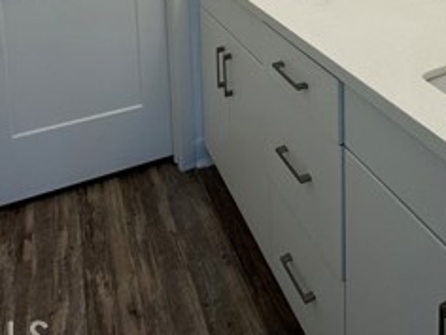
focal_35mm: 38
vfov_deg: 30.6
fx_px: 490
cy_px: -89
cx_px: 323
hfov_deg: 47.5
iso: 50
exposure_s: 1/120
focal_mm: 2.22
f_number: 2.2
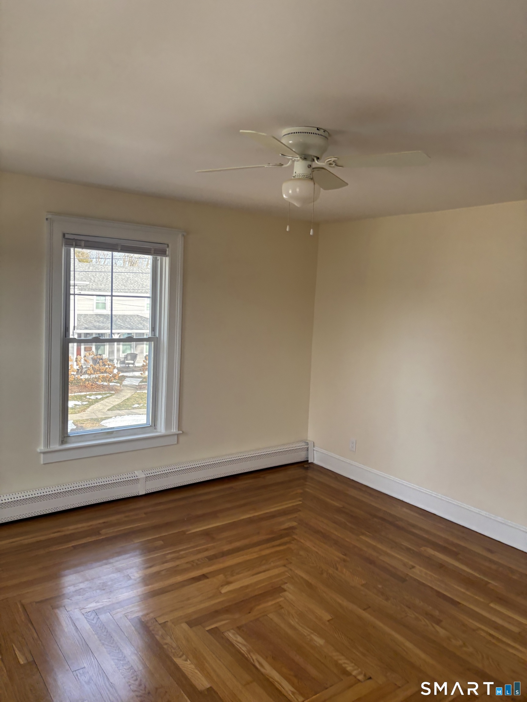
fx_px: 528
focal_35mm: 26
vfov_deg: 67.3
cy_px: 351
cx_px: 264
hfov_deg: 53.1
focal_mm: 5.96
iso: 64
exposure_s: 1/147
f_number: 1.6
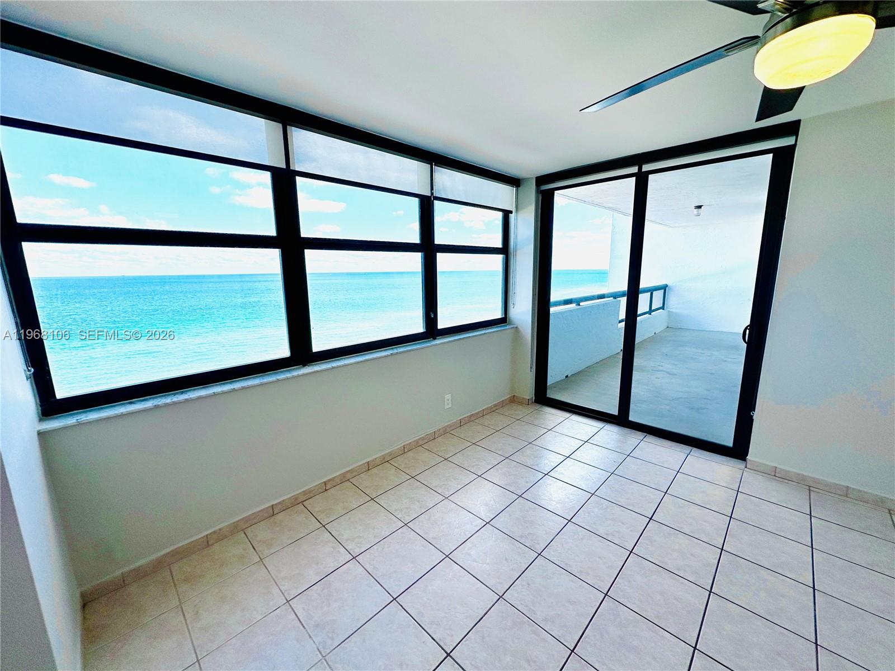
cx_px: 448
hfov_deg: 102.1
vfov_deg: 85.7
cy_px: 336
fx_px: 362
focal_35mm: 14
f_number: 2.2
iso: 40
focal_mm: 2.22
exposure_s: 1/396
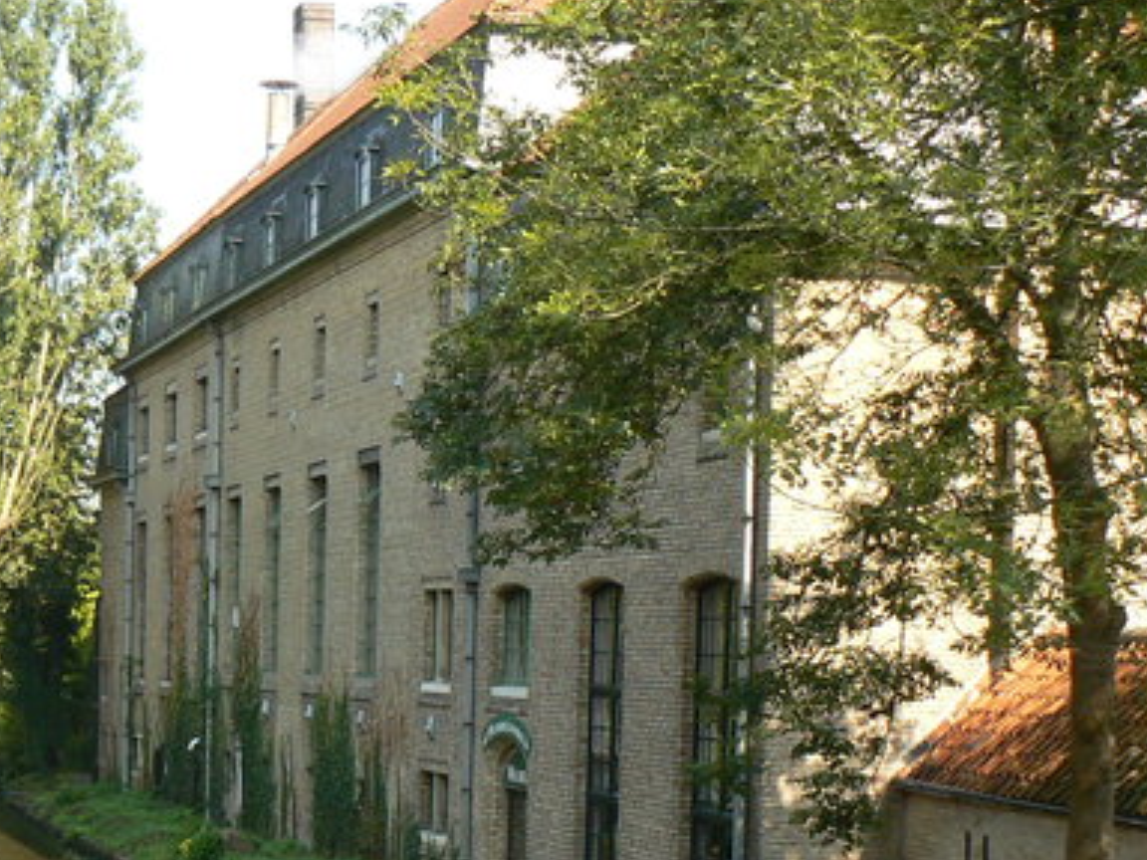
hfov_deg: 25.1
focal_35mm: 75
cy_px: 779
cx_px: 96
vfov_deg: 19.3
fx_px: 2485
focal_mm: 6
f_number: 5.6
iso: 80
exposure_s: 1/125
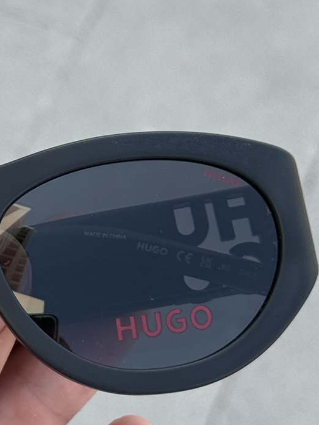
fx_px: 1732
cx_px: -34
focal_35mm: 141
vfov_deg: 14.0
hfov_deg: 10.4
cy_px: 193
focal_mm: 6.76
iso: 64
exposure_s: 1/906
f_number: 1.78
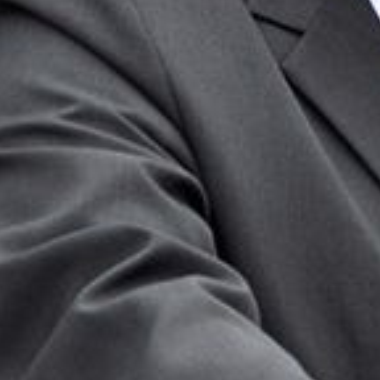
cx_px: 731
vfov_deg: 3.3
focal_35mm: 527
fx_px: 6545
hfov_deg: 3.3
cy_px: 123
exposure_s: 1/640
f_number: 6.3
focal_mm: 70
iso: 500
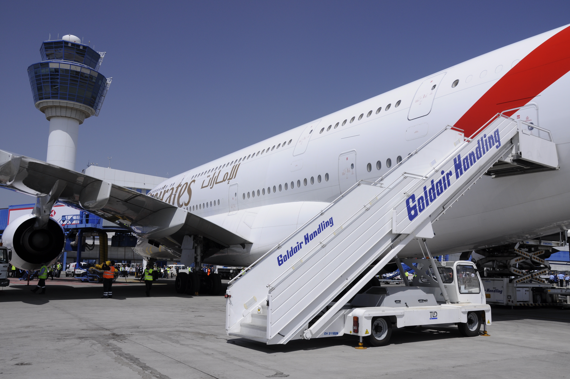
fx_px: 522
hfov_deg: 57.3
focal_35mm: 33
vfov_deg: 39.9
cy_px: 190
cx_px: 285
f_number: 9
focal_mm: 22
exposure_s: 1/320
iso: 200
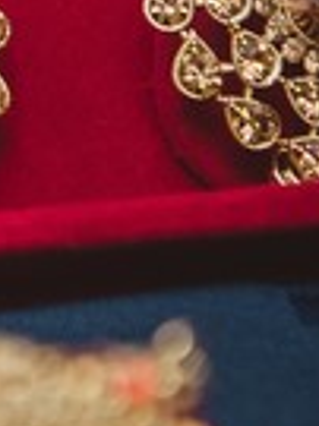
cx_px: -295
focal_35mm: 300
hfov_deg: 4.9
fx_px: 3692
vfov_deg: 6.5
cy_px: -199
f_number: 3.5
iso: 1250
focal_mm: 70
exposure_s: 1/250
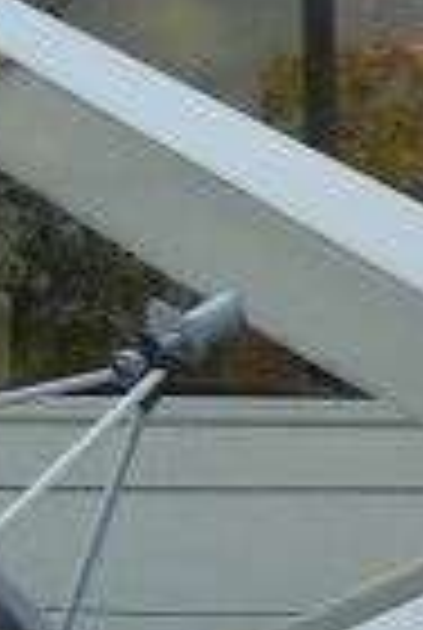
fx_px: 6138
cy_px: 540
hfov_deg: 3.9
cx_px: 1008
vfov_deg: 5.9
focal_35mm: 350
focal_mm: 9.2
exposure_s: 1/255
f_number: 3.6
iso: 50
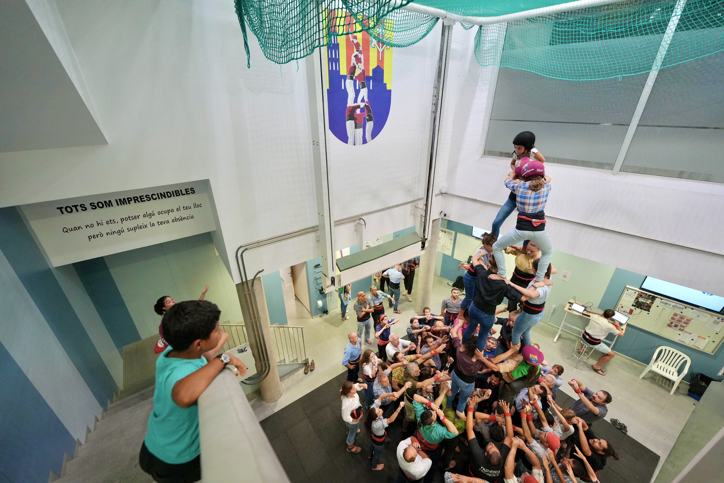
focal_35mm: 14
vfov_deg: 81.2
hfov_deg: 104.3
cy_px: 242
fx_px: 282
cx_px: 362
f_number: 2.8
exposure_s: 1/200
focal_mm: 14
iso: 3200
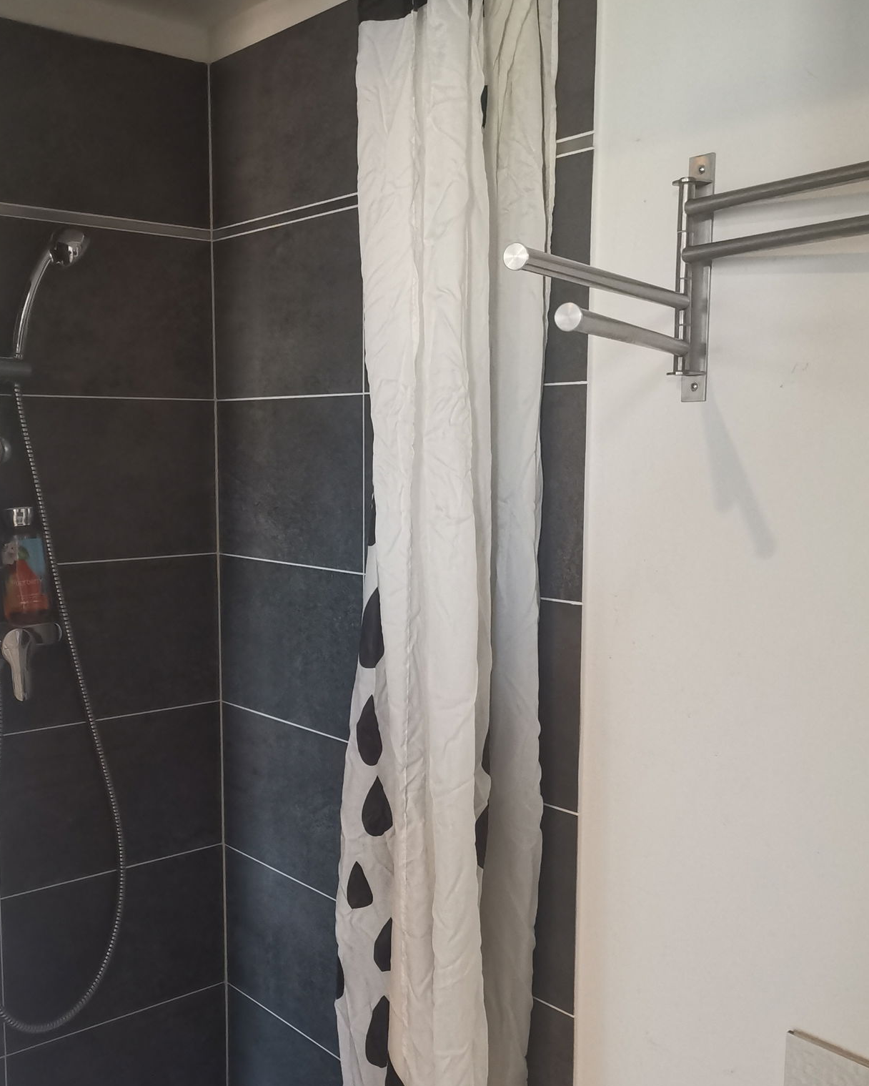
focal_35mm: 37
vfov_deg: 49.0
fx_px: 1189
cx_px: 367
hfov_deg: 40.0
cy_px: 599
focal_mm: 4.75
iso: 400
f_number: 1.8
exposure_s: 1/50
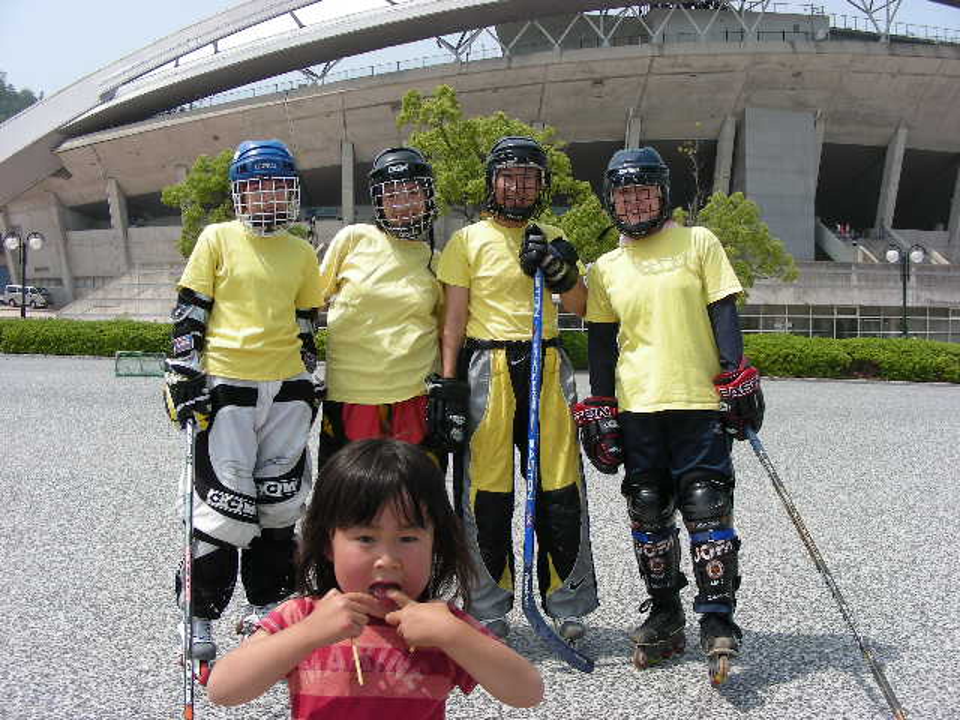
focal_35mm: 38
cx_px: 480
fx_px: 1054
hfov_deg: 49.0
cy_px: 360
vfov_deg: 37.7
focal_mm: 6.3
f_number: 4
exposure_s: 1/427
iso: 50
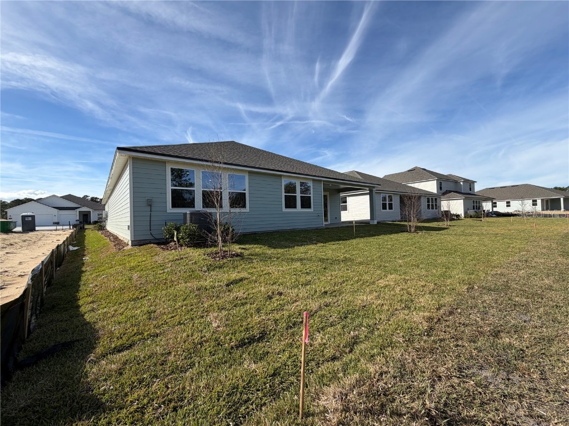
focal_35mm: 14
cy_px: 213
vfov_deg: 85.7
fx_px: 230
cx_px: 284
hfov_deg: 102.1
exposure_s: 1/888
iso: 20
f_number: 2.2
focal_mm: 2.22
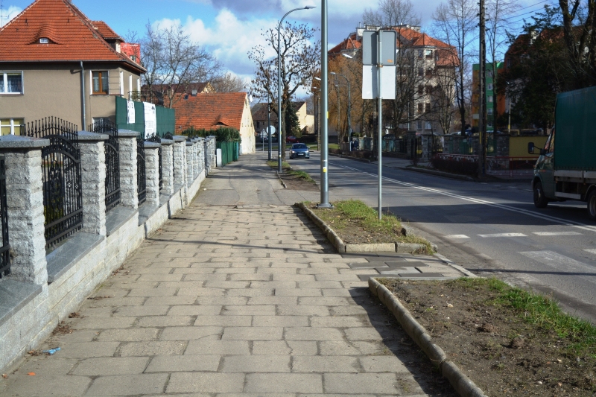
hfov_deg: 38.9
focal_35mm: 51
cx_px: 298
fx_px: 844
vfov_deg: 26.5
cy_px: 198
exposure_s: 1/1600
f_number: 4.5
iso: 200
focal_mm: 34
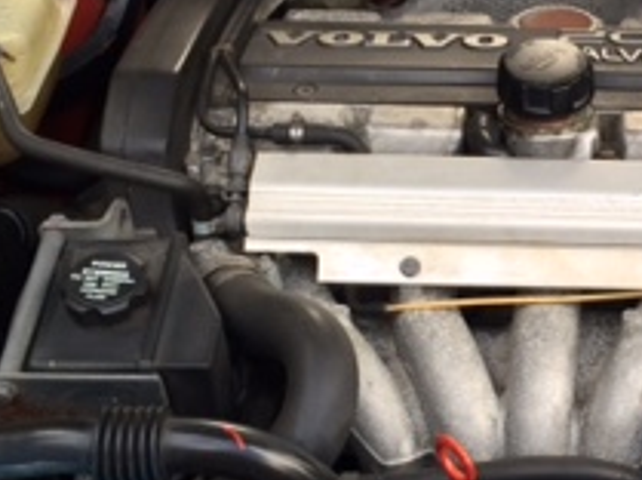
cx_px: 639
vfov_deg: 16.5
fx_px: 1648
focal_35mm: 89
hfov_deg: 21.3
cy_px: 212
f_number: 2.2
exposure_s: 1/120
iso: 50
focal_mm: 4.15
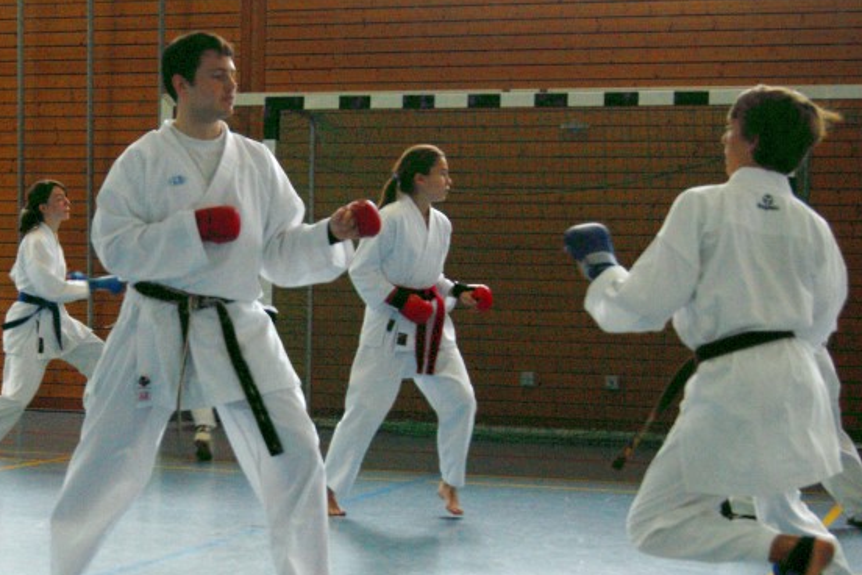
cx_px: 386
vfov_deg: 20.4
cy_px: 349
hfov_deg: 30.2
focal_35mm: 67
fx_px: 1595
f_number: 4.5
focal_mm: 35
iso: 800
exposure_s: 1/160
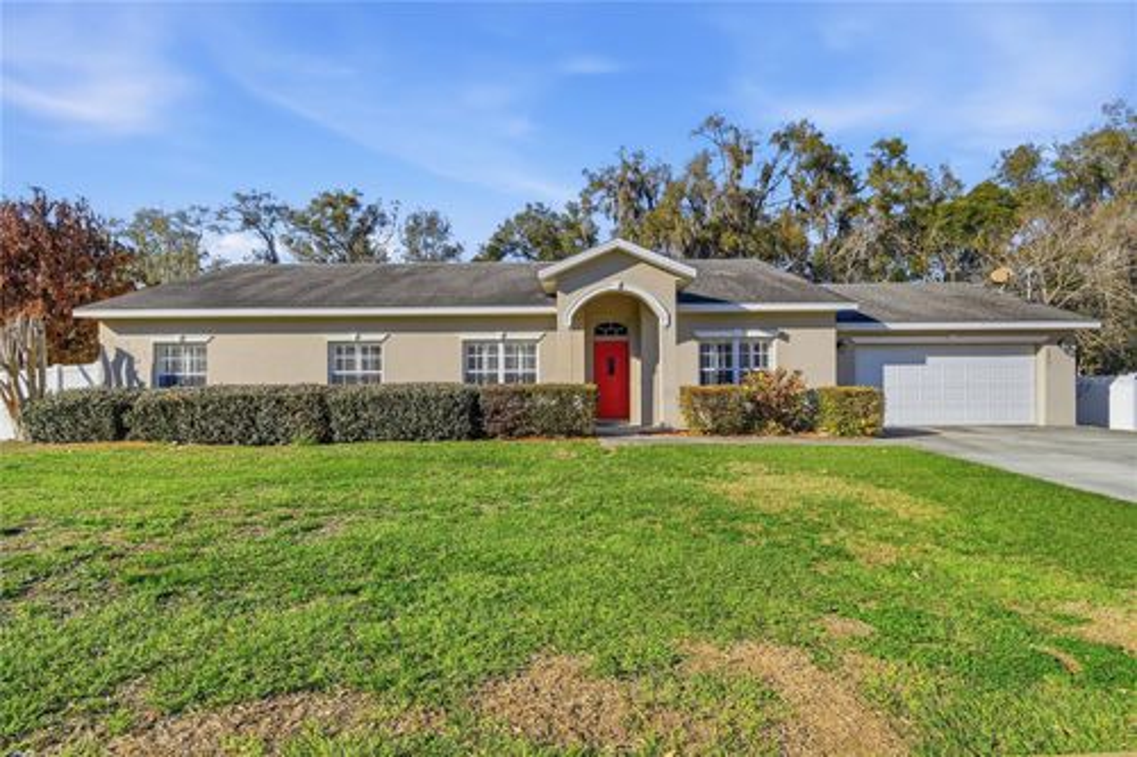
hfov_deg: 100.4
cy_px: 378
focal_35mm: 15
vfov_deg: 77.3
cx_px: 568
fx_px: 474
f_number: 7.1
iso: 100
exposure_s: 1/5000
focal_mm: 10
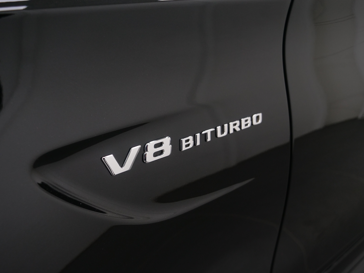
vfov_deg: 44.2
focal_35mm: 32
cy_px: 136
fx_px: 336
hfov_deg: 56.8
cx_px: 182
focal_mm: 16
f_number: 3.5
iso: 800
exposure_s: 1/320
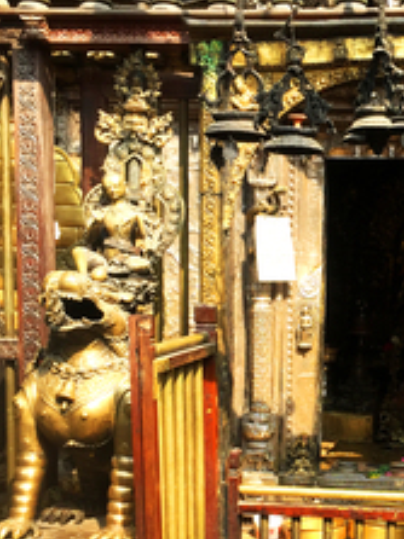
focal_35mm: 59
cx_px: 359
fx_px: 919
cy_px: 383
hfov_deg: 24.1
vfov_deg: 32.3
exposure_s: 1/599
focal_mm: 4.15
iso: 32
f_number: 2.2
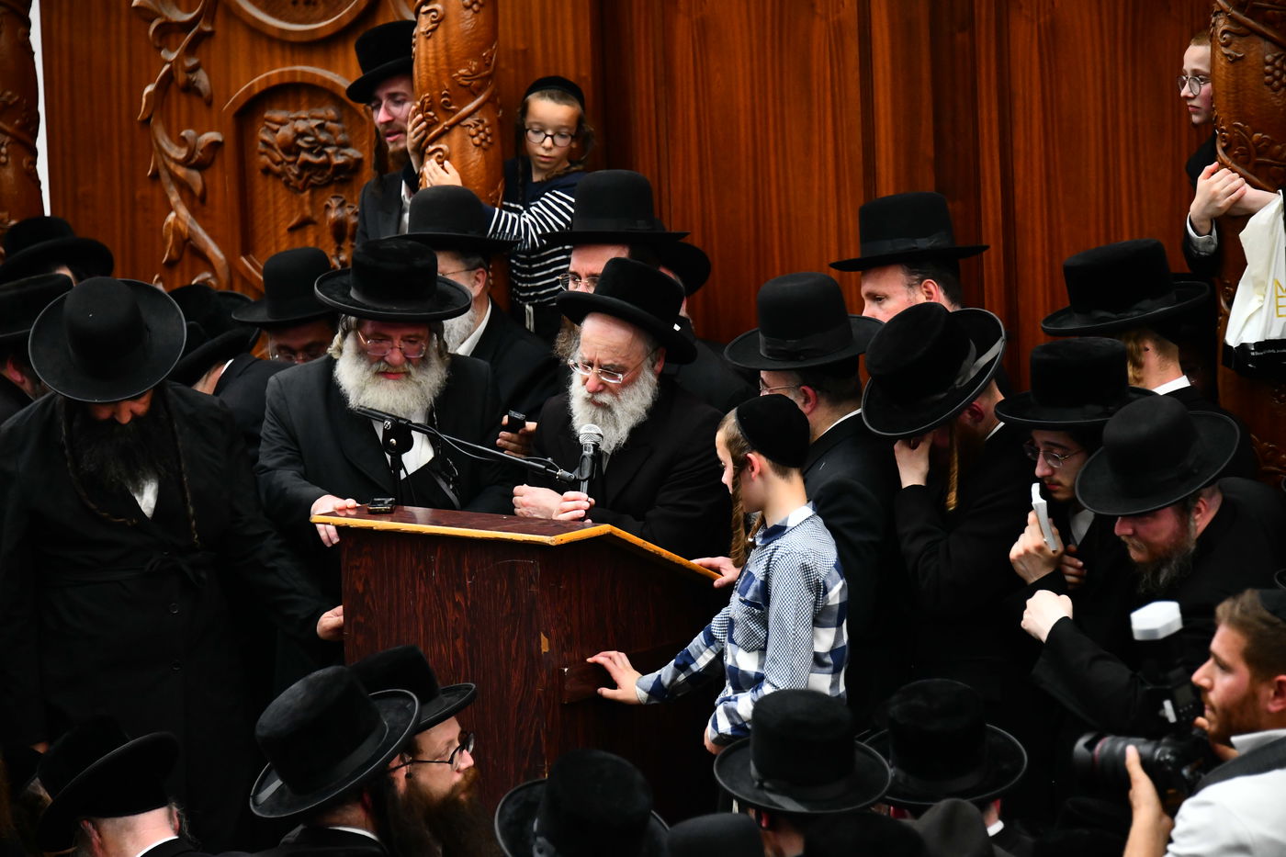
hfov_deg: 11.4
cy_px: 428
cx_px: 643
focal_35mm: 180
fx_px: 6429
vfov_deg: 7.6
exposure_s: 1/200
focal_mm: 180
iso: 2500
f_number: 5.6
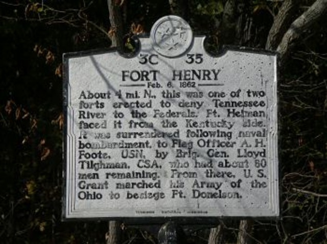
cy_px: 122
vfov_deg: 9.5
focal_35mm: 156
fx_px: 1473
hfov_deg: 12.7
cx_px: 164
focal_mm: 32.5
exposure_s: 1/500
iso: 80
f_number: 6
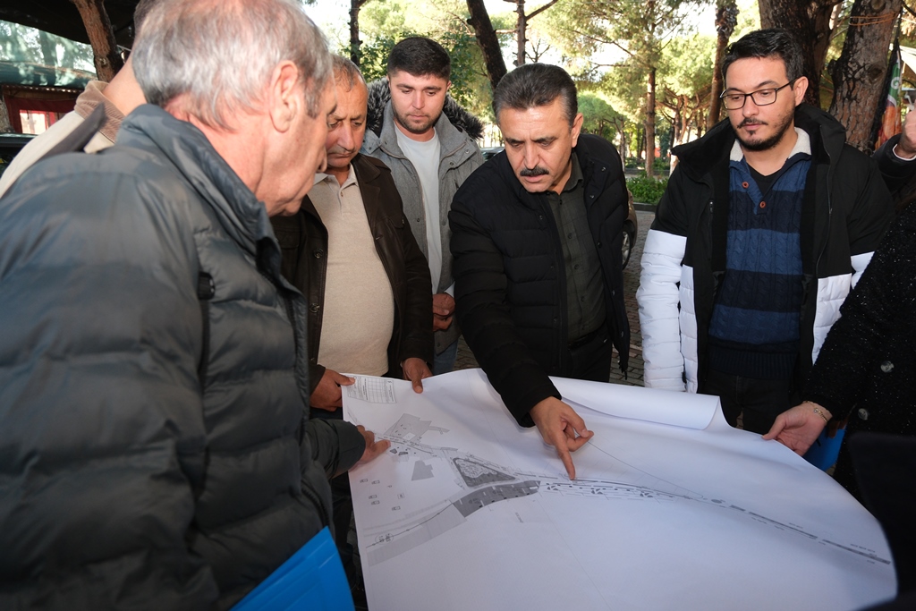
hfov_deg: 73.7
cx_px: 458
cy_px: 306
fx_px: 611
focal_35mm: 24
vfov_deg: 53.1
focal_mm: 16
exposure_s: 1/250
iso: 800
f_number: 4
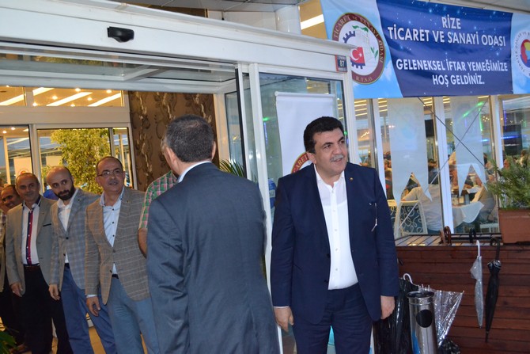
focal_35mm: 36
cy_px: 177
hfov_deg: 53.1
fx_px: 530
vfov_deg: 36.9
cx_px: 265
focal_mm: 24
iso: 3200
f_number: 4
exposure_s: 1/60
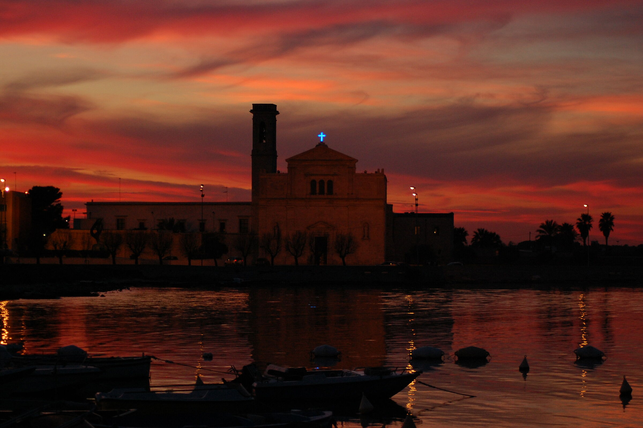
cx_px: 322
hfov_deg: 19.5
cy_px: 214
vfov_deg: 13.0
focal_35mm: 105
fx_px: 1874
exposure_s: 1/125
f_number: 4
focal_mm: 70
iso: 800
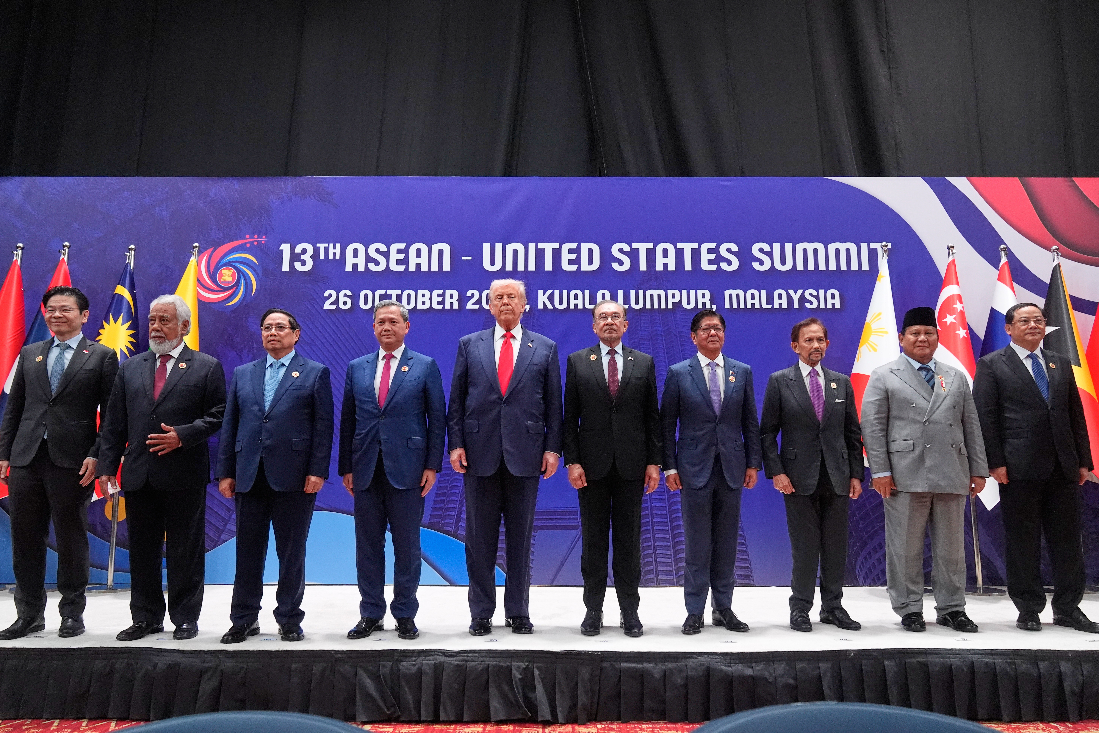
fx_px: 733
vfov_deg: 53.1
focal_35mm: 24
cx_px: 550
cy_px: 366
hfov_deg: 73.7
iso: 5000
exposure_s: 1/320
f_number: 4
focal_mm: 24
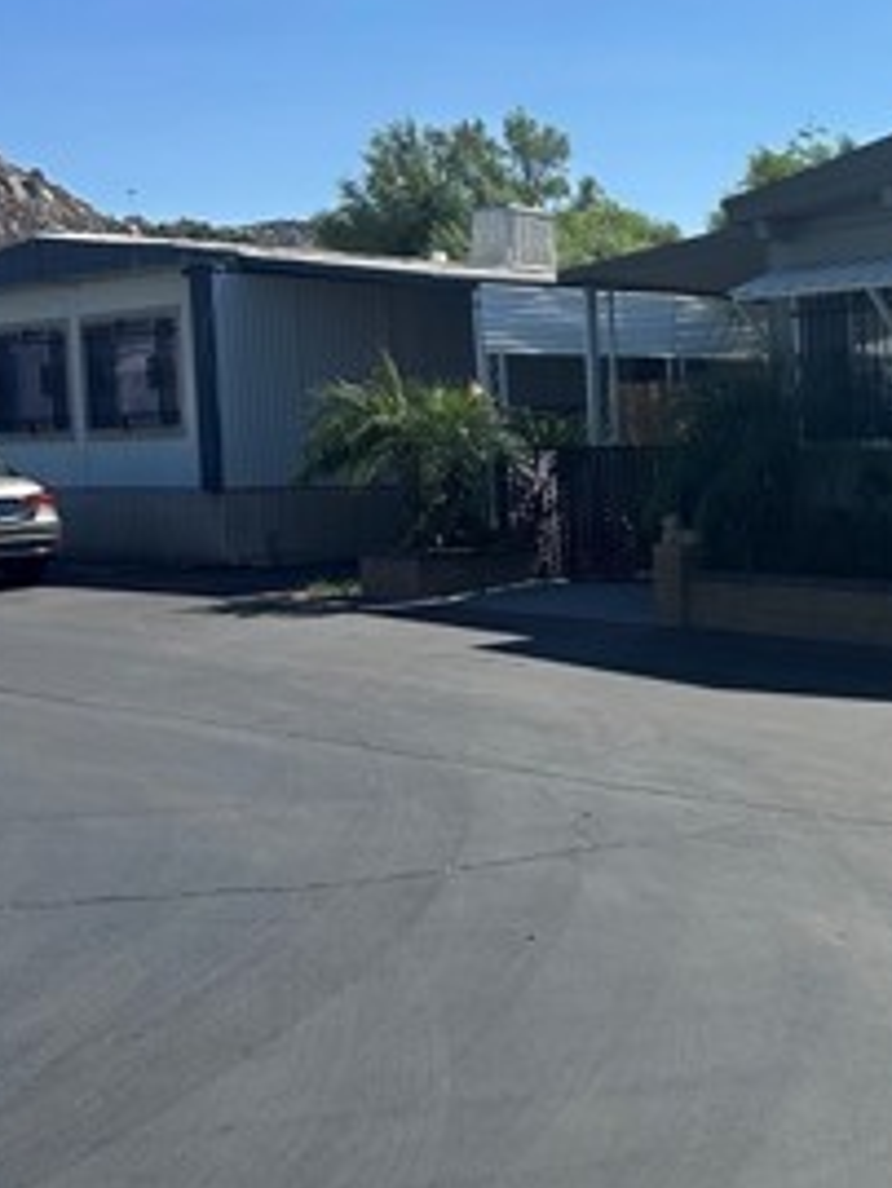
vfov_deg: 33.8
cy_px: 636
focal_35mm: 57
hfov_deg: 23.7
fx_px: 1957
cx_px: 1029
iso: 80
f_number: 1.78
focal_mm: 6.86
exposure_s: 1/5848
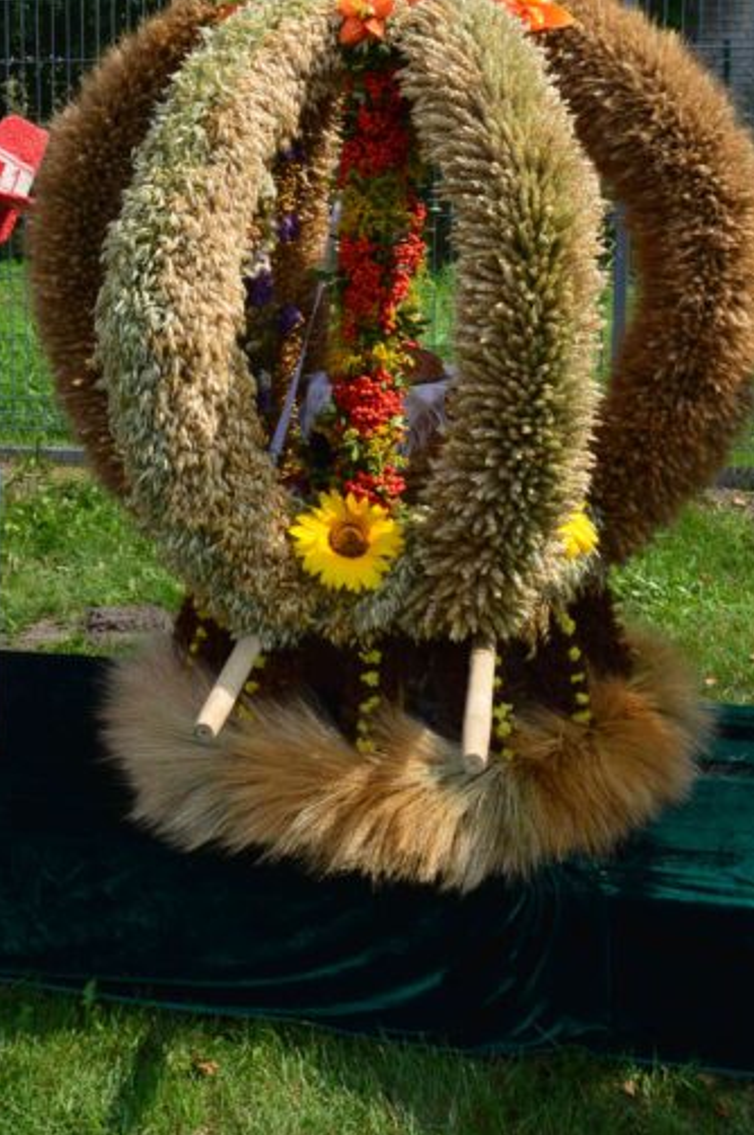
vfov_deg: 35.7
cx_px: 130
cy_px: 323
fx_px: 1733
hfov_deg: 24.1
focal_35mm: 55
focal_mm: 18
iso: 400
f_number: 11
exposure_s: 1/400
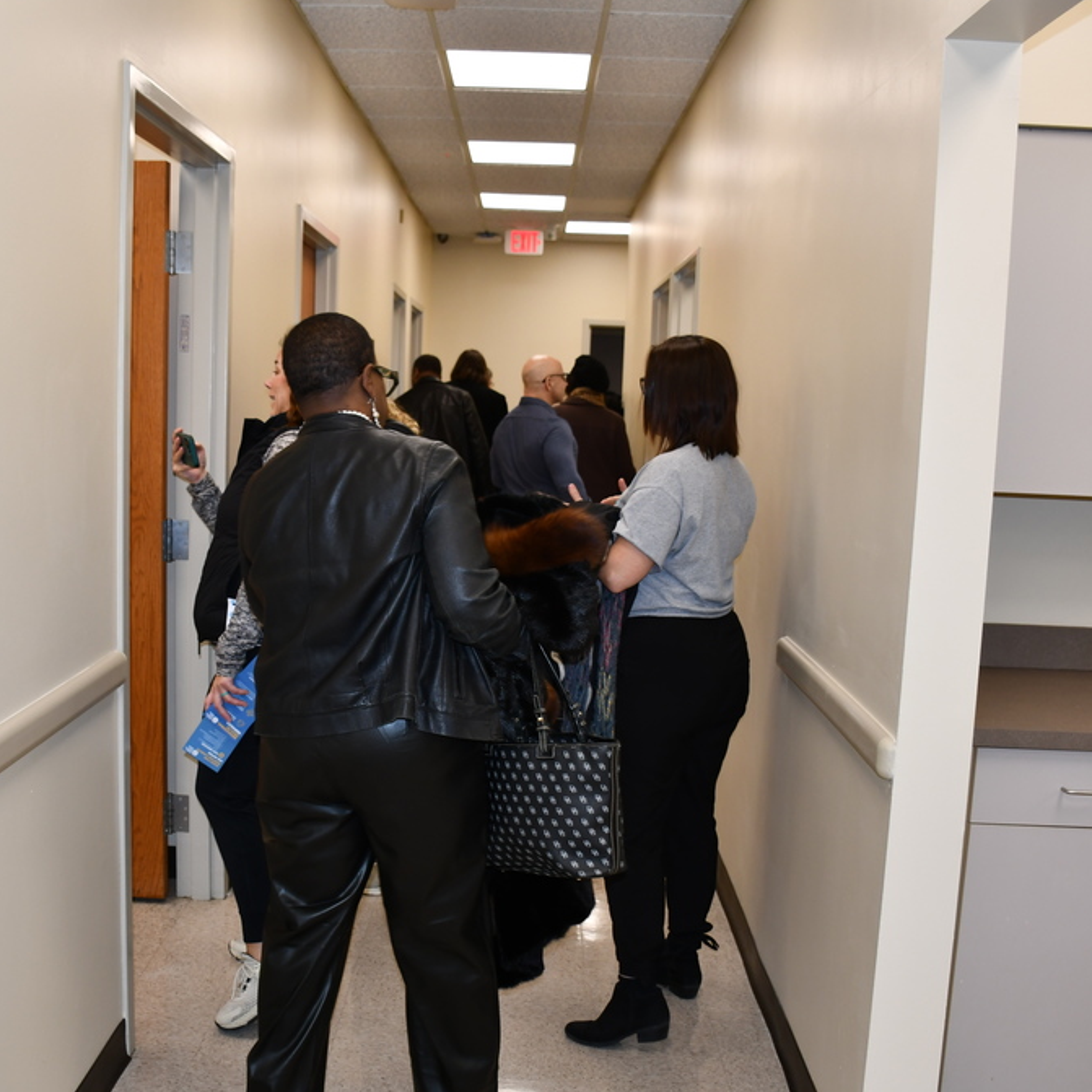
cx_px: 485
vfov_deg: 47.2
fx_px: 1249
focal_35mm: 35
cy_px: 544
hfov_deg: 47.1
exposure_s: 1/125
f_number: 3.5
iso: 360
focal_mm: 18
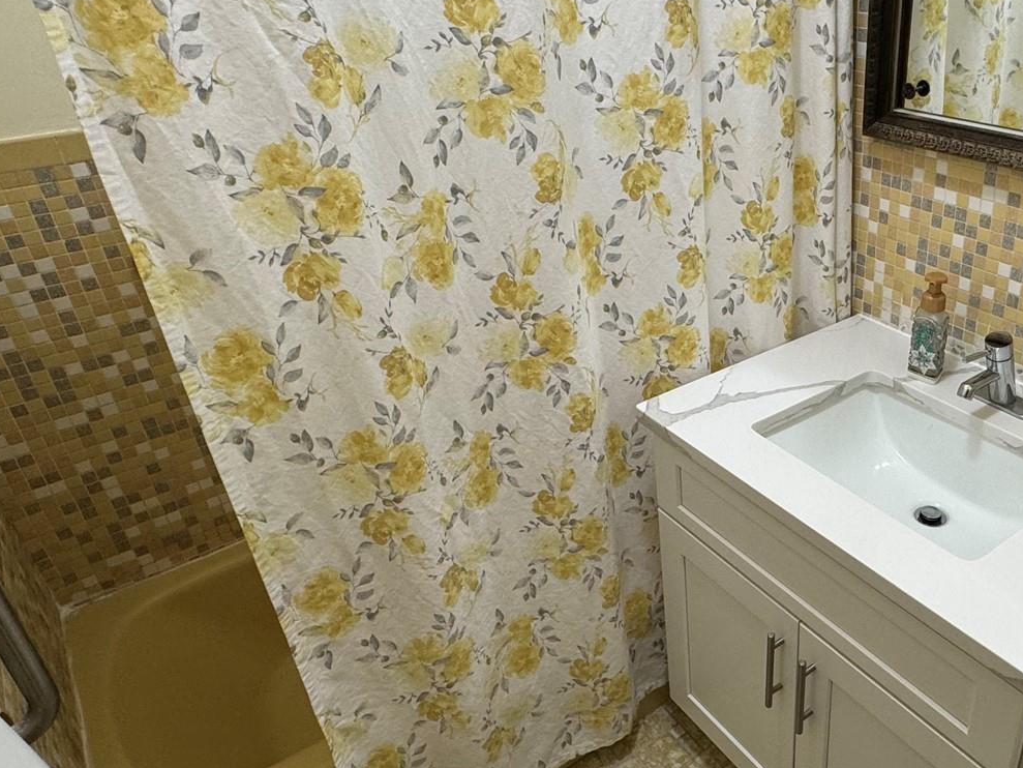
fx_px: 857
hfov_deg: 59.2
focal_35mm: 29
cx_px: 734
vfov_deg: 48.2
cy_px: 373
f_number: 2.2
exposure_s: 1/60
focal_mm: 2.22
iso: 160
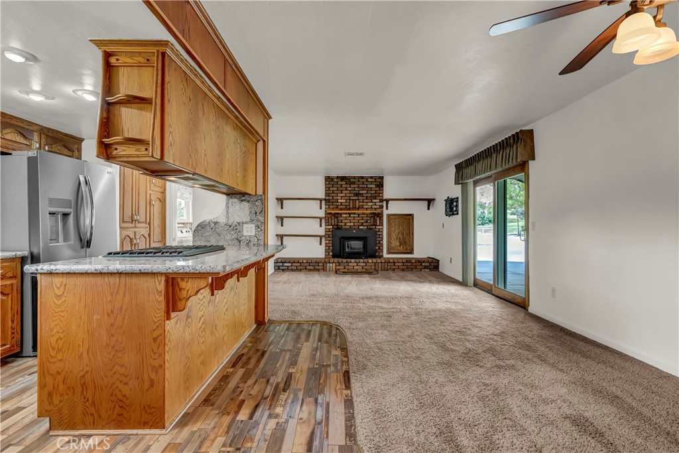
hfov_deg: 96.7
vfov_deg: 73.8
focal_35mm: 16
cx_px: 340
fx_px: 302
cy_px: 226
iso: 1600
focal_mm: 16
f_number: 10
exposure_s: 1/25
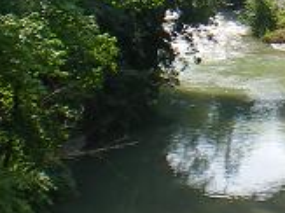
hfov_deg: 12.8
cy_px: -47
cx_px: 376
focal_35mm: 149
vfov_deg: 9.8
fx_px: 1226
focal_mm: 6.3
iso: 64
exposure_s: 1/160
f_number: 4.6
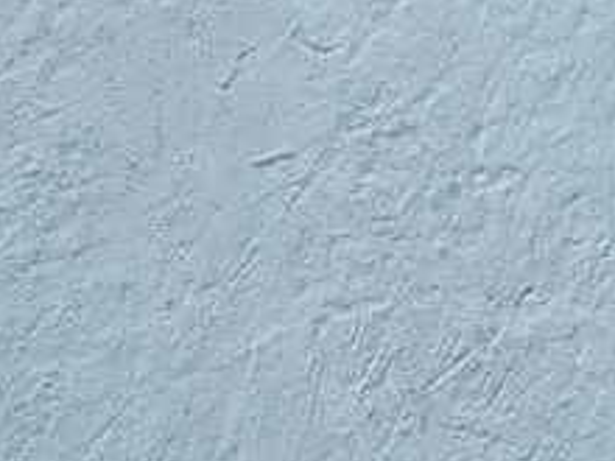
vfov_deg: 10.7
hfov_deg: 16.8
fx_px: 1901
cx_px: 909
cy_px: -813
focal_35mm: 107
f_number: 1.8
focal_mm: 5.4
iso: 40
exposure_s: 1/237
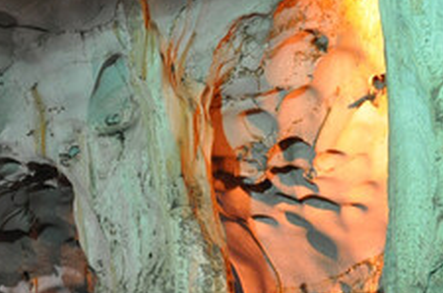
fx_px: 737
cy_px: 252
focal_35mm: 60
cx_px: 41
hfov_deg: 31.8
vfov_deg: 22.1
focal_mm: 18
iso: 1600
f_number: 3.5
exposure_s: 1/6
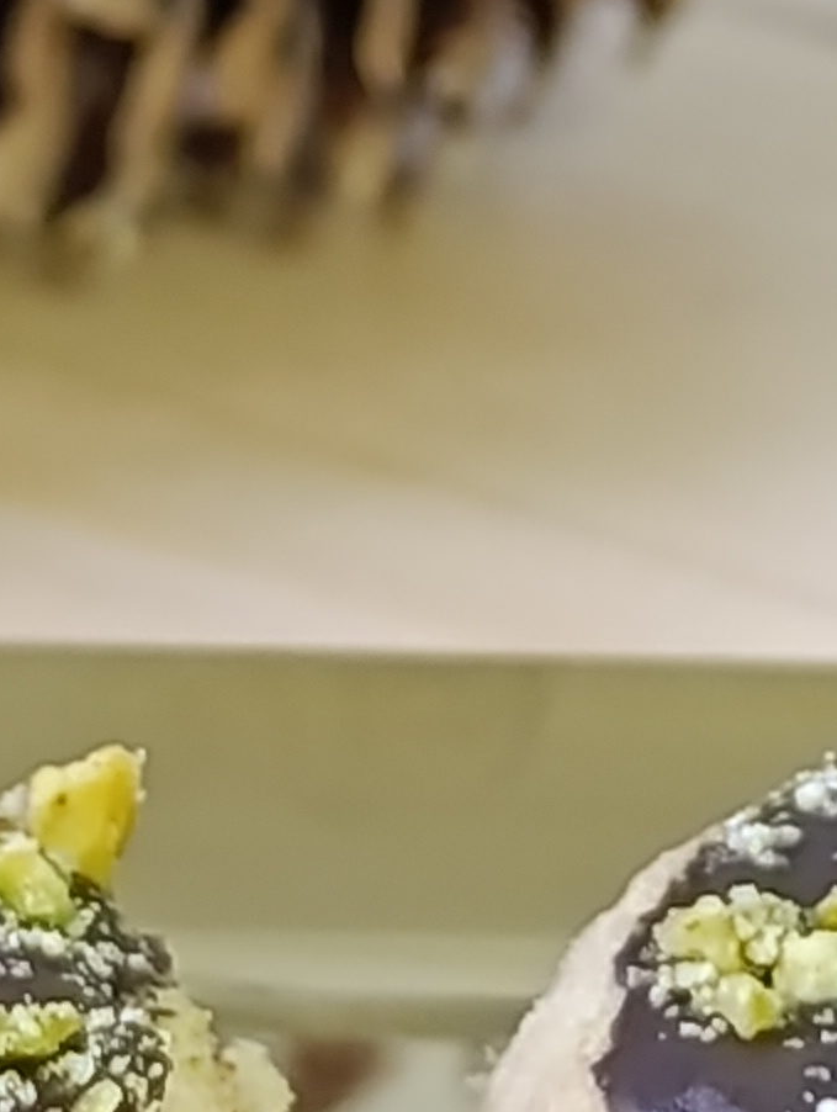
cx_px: 604
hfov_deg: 14.2
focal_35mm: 104
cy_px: 343
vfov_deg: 18.8
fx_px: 3345
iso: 1000
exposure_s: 1/33.3
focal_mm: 6.14
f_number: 1.6
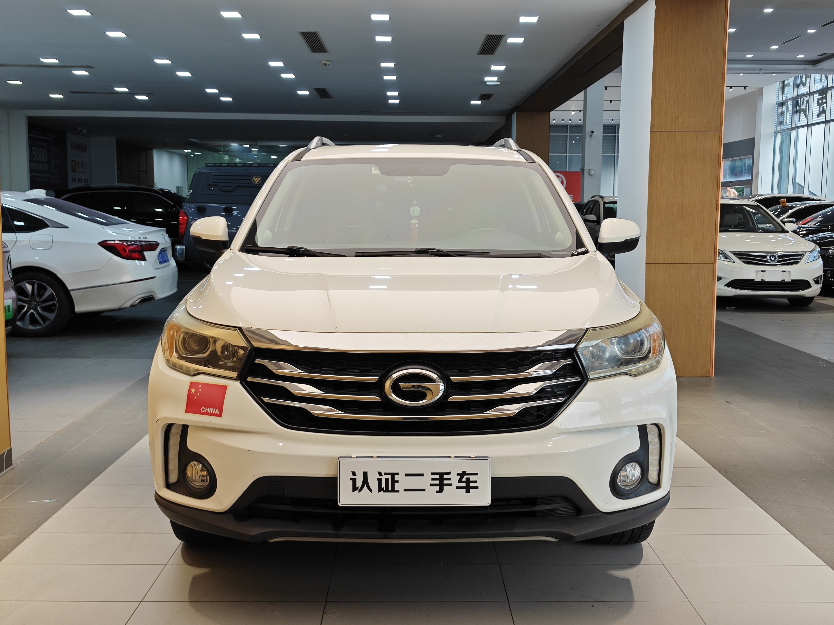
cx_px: 417
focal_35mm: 35
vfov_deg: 40.7
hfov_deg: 52.6
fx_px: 843
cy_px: 312
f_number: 1.9
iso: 80
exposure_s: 1/100
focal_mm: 8.7
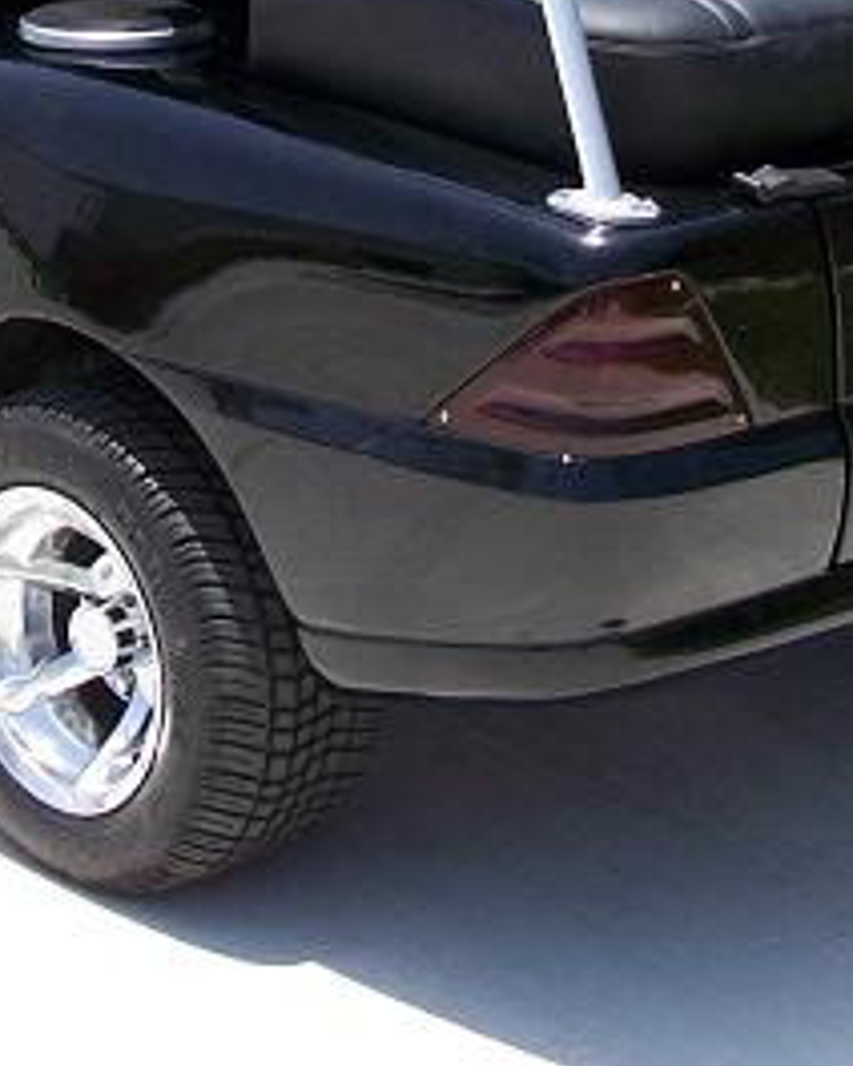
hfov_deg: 10.7
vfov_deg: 13.2
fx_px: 4544
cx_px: 292
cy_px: 66
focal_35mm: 144
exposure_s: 1/640
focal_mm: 8.5
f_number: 4.5
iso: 80
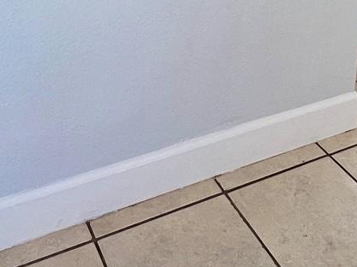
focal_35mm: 50
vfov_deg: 21.2
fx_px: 516
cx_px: 150
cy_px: -193
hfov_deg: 38.1
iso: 100
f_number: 1.8
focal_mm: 1.57
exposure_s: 1/100
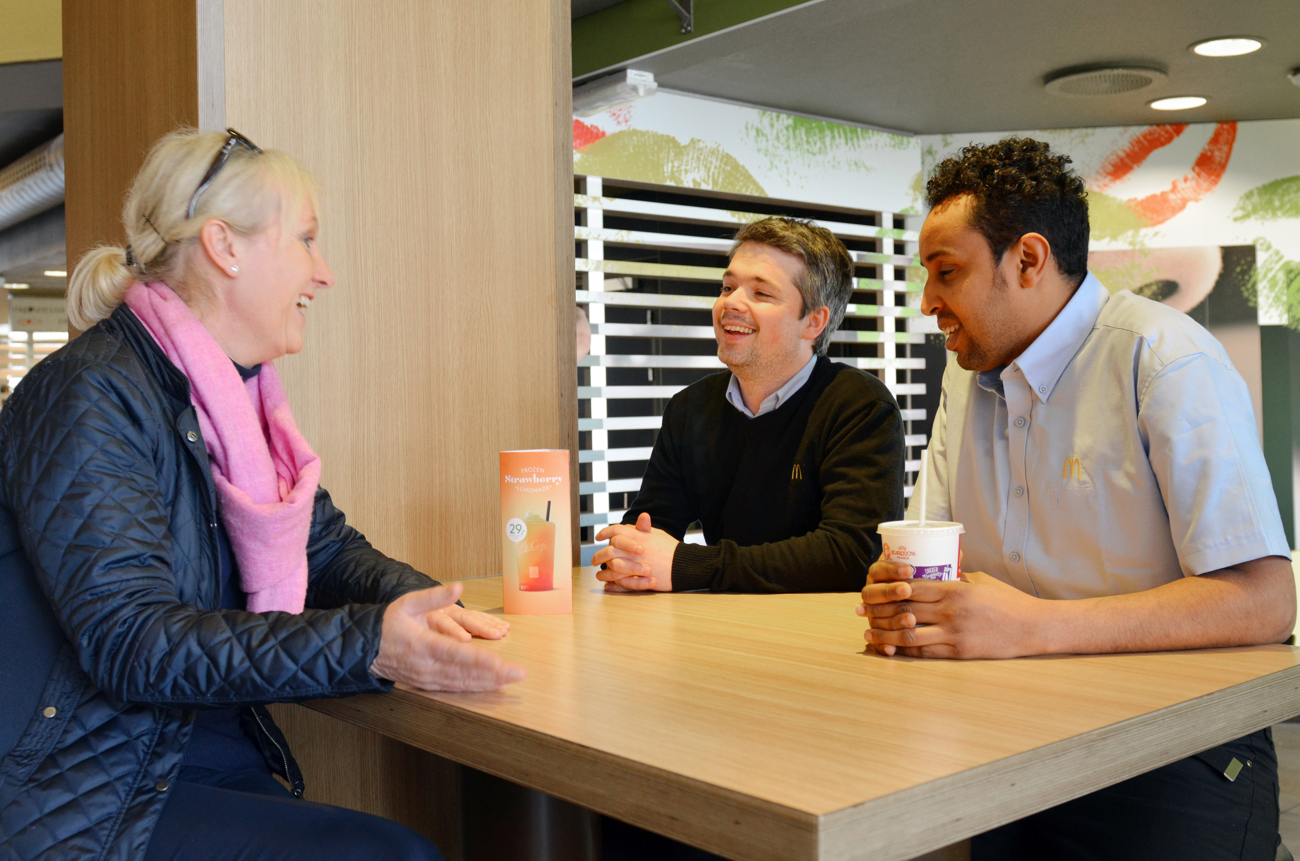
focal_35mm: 36
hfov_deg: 53.2
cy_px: 430
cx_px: 650
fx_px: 1297
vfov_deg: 36.7
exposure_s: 1/60
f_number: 4
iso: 640
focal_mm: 24
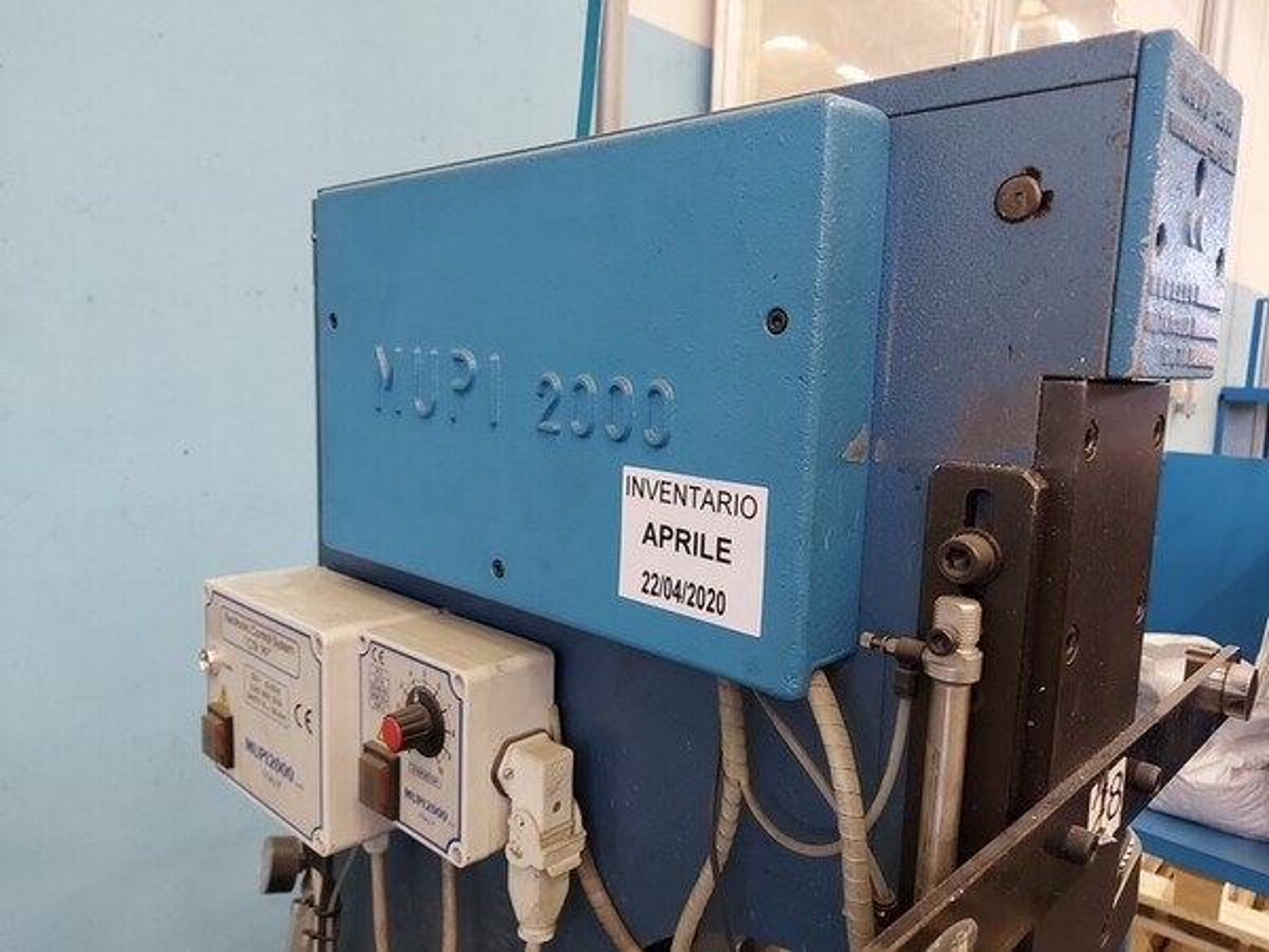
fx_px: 880
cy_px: 476
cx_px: 634
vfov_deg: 56.8
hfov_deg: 71.6
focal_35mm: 24
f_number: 1.8
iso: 250
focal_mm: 5.23
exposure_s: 1/30
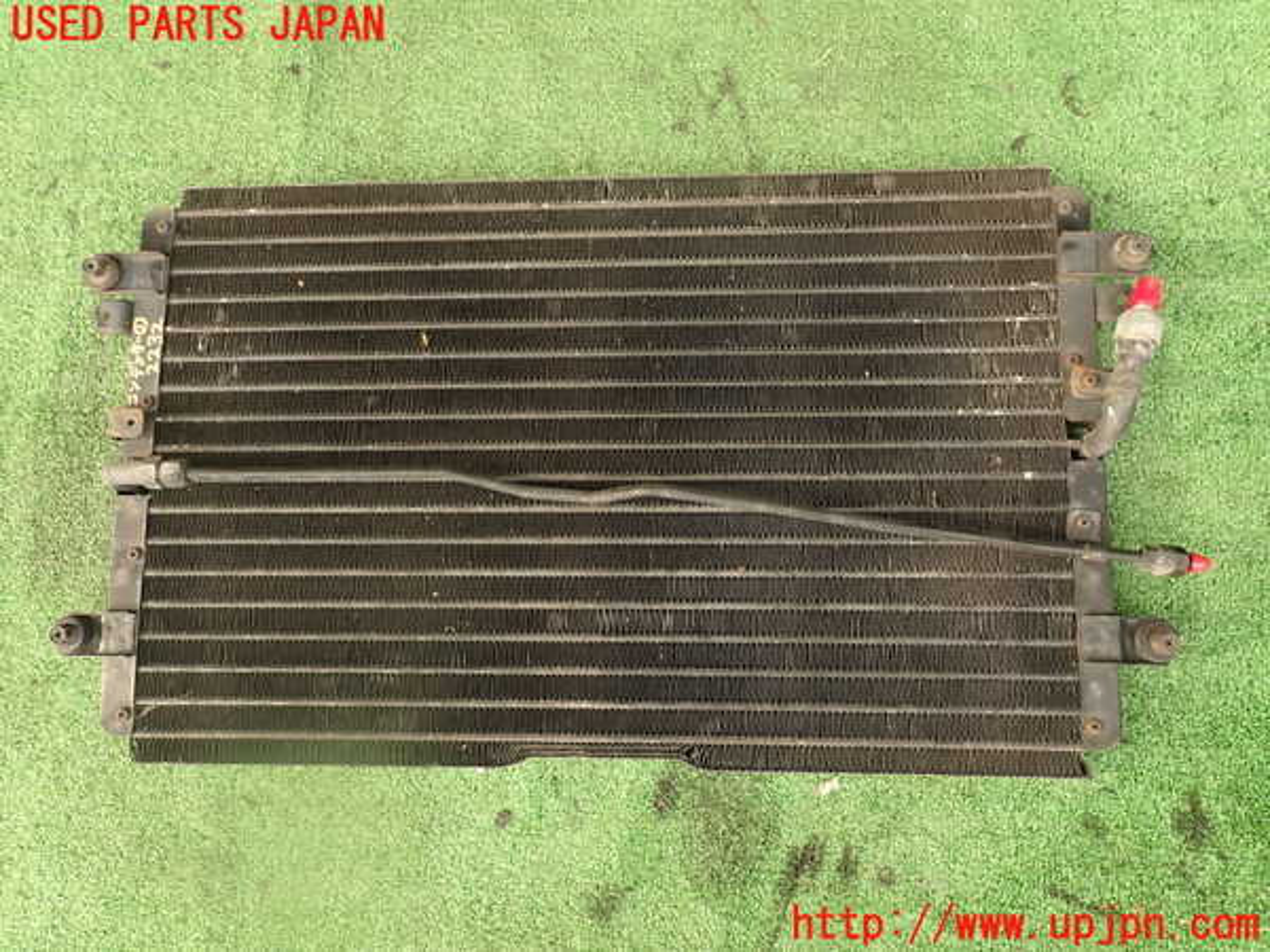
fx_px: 917
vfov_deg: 54.9
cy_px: 476
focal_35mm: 25
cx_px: 635
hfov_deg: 69.4
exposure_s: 1/100
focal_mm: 4.5
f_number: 2.8
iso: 100
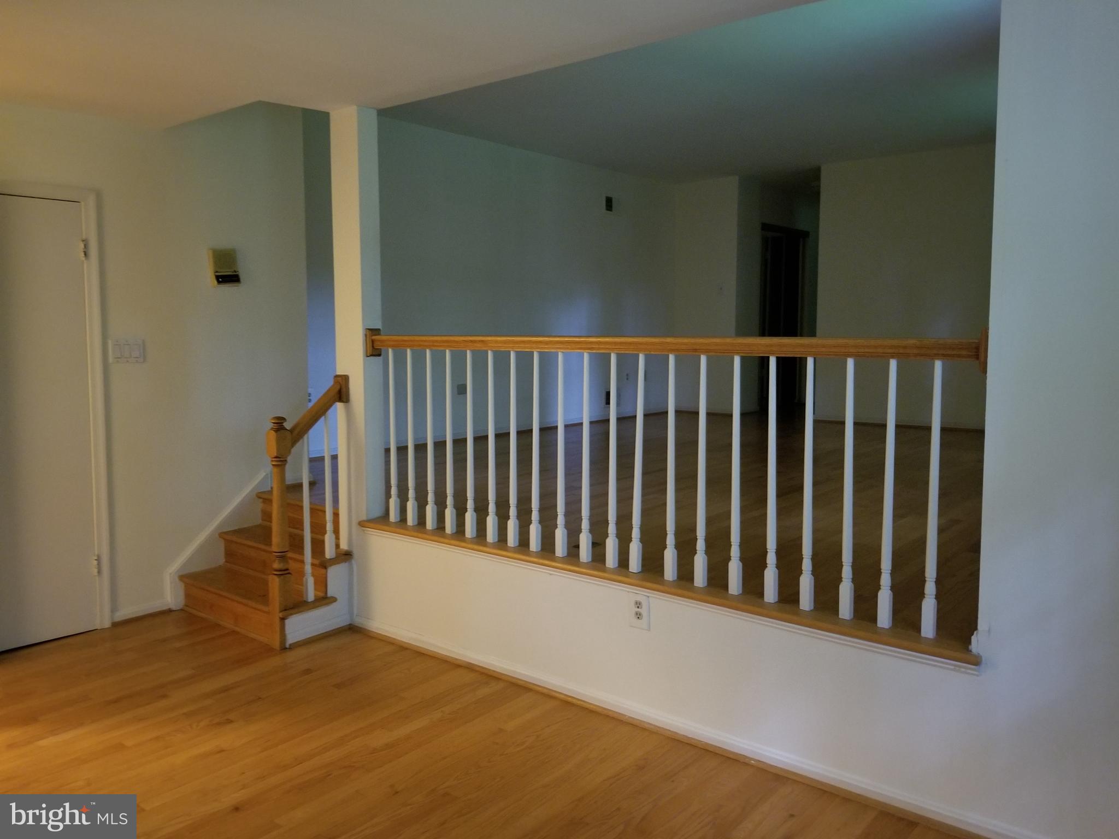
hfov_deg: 67.3
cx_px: 560
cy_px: 420
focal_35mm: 26
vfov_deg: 53.1
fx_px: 840
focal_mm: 4.25
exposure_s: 1/10
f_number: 1.7
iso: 400
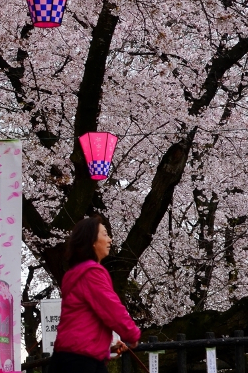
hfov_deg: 10.6
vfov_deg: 16.0
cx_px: -42
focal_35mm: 127
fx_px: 1321
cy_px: 74
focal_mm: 31
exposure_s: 1/200
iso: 400
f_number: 10
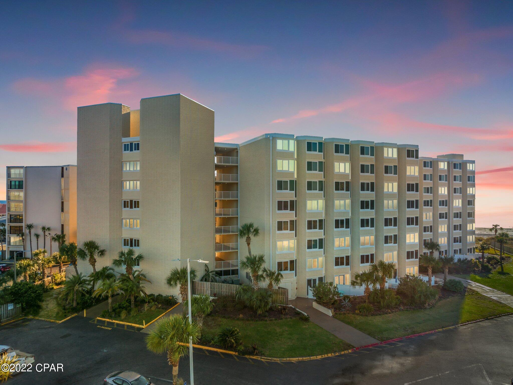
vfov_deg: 56.8
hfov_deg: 71.6
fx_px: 356
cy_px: 192
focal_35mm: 24
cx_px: 256
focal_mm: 12.29
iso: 100
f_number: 5
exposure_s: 1/640
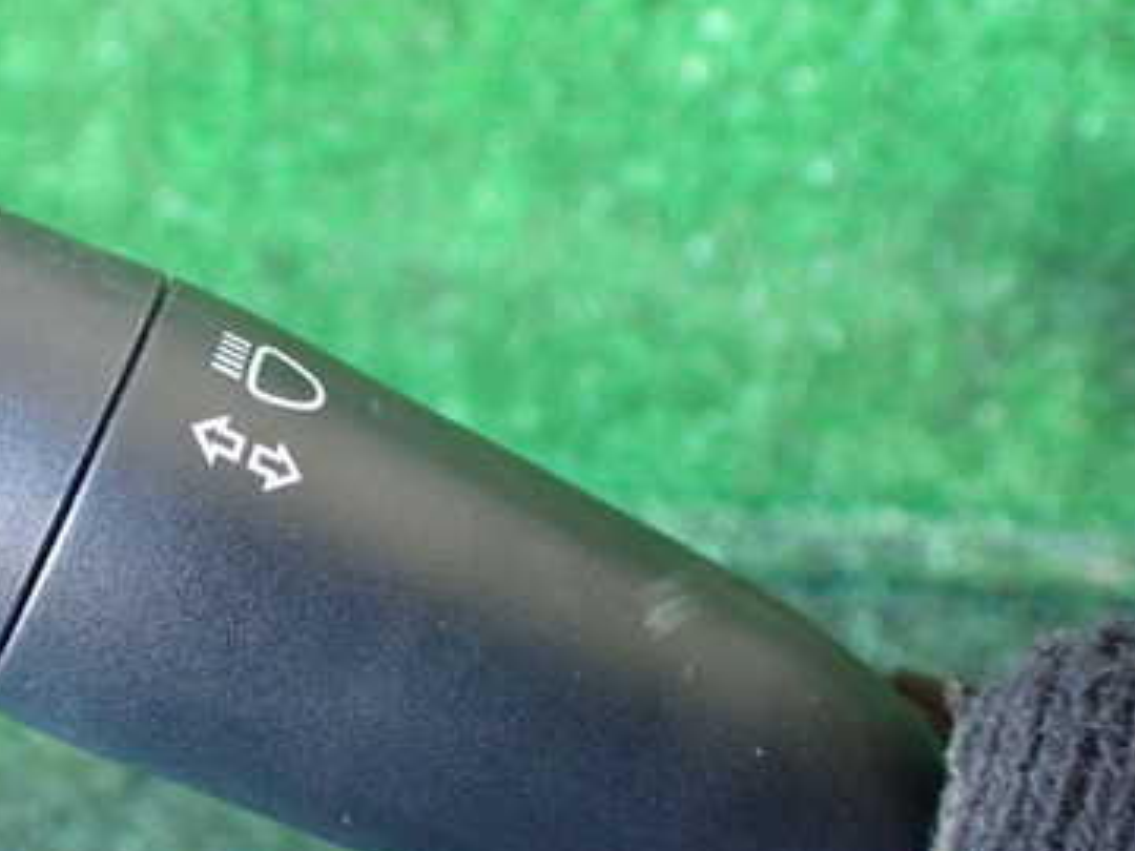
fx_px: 1639
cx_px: 214
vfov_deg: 29.1
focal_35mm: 50
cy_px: 448
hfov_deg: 36.8
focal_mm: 5.4
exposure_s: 1/60
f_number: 2.3
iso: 800
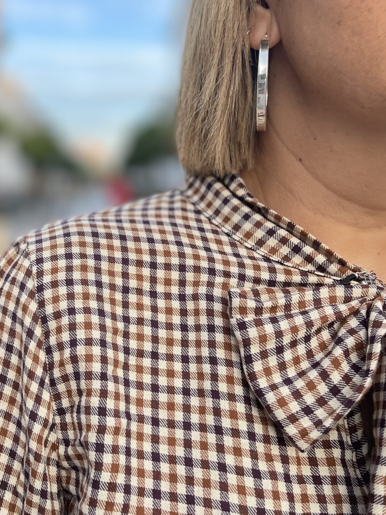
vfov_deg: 46.6
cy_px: 215
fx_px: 595
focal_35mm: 40
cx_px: 91
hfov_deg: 35.1
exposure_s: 1/121
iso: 50
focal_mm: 5.1
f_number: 1.6
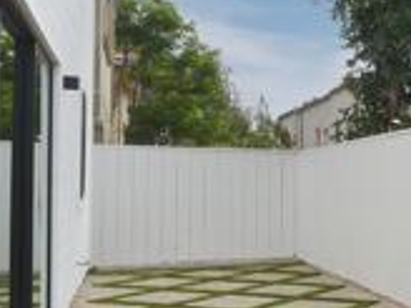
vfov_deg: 23.7
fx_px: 735
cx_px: 634
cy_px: 182
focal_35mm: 62
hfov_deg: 23.9
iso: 100
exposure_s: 1/80
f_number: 8
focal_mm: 16.5
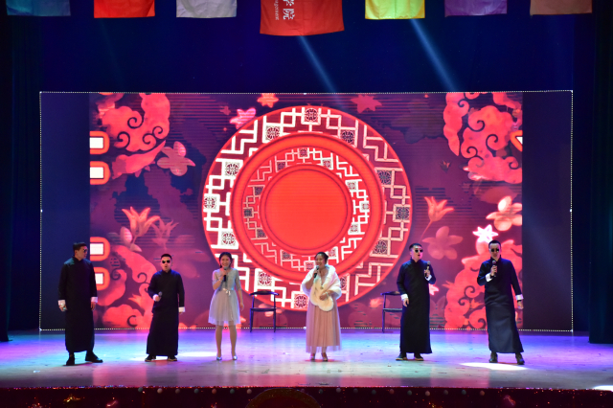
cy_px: 204
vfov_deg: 15.2
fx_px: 1532
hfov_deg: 22.6
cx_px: 306
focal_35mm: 90
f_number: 5.6
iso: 2500
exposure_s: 1/125
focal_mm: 60
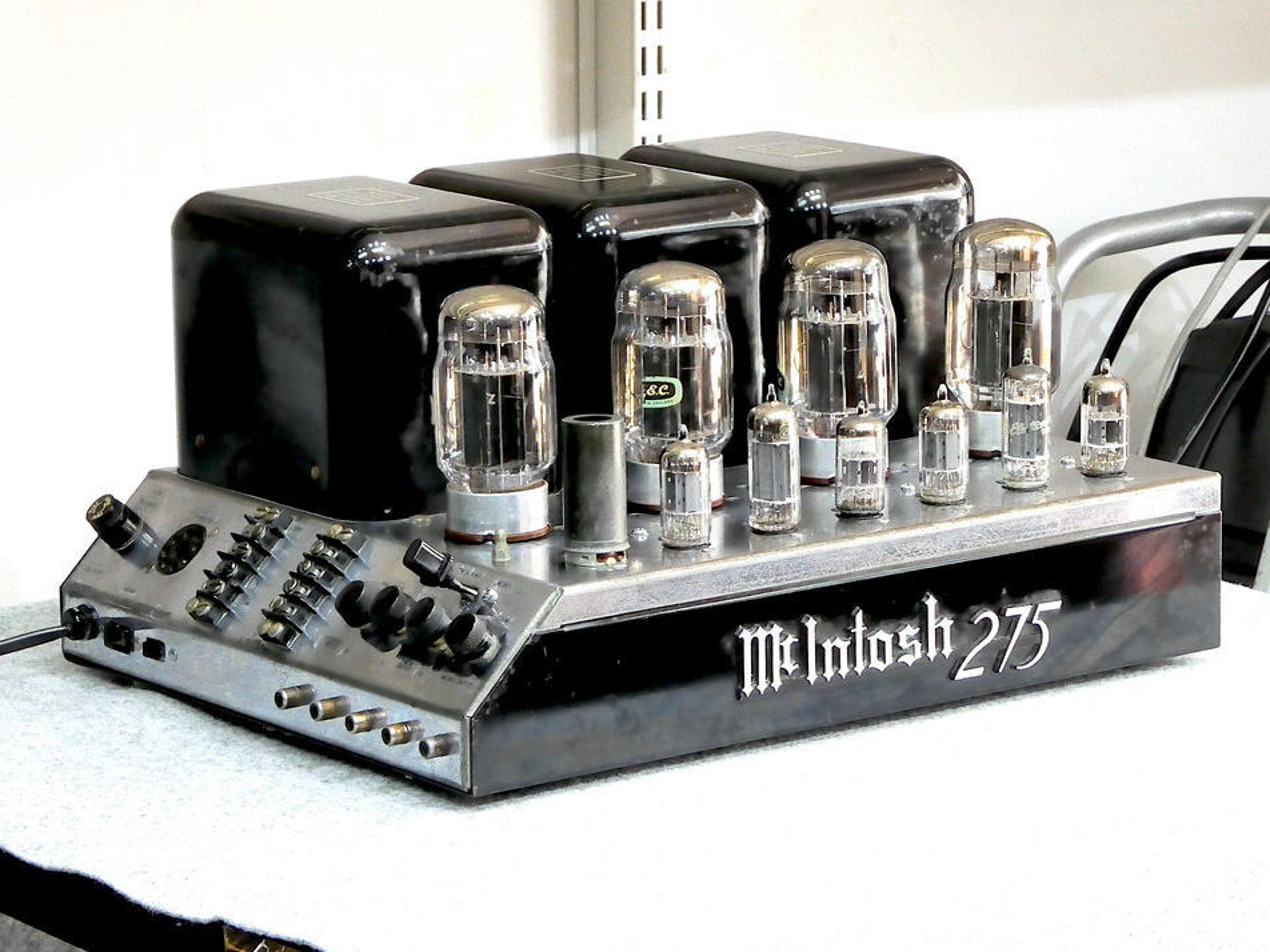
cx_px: 639
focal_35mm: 125
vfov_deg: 11.9
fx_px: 4586
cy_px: 475
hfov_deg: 15.8
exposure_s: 1/20
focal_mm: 22.3
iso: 1600
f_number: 8
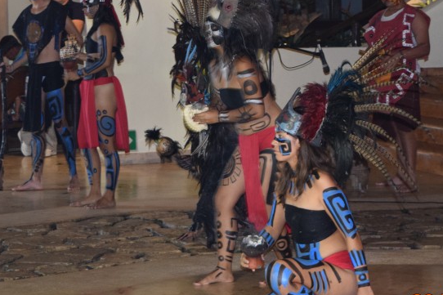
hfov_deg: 15.1
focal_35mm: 136
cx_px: 191
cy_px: 66
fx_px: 1673
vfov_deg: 10.1
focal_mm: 48
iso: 1600
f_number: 5.3
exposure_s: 1/30
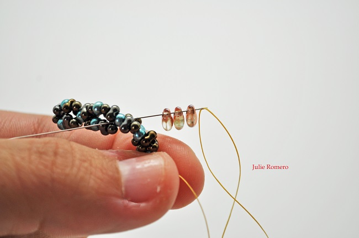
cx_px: 180
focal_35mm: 82
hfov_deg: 24.7
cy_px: 119
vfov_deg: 16.5
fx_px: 821
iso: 220
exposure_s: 1/125
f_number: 5.6
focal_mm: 55
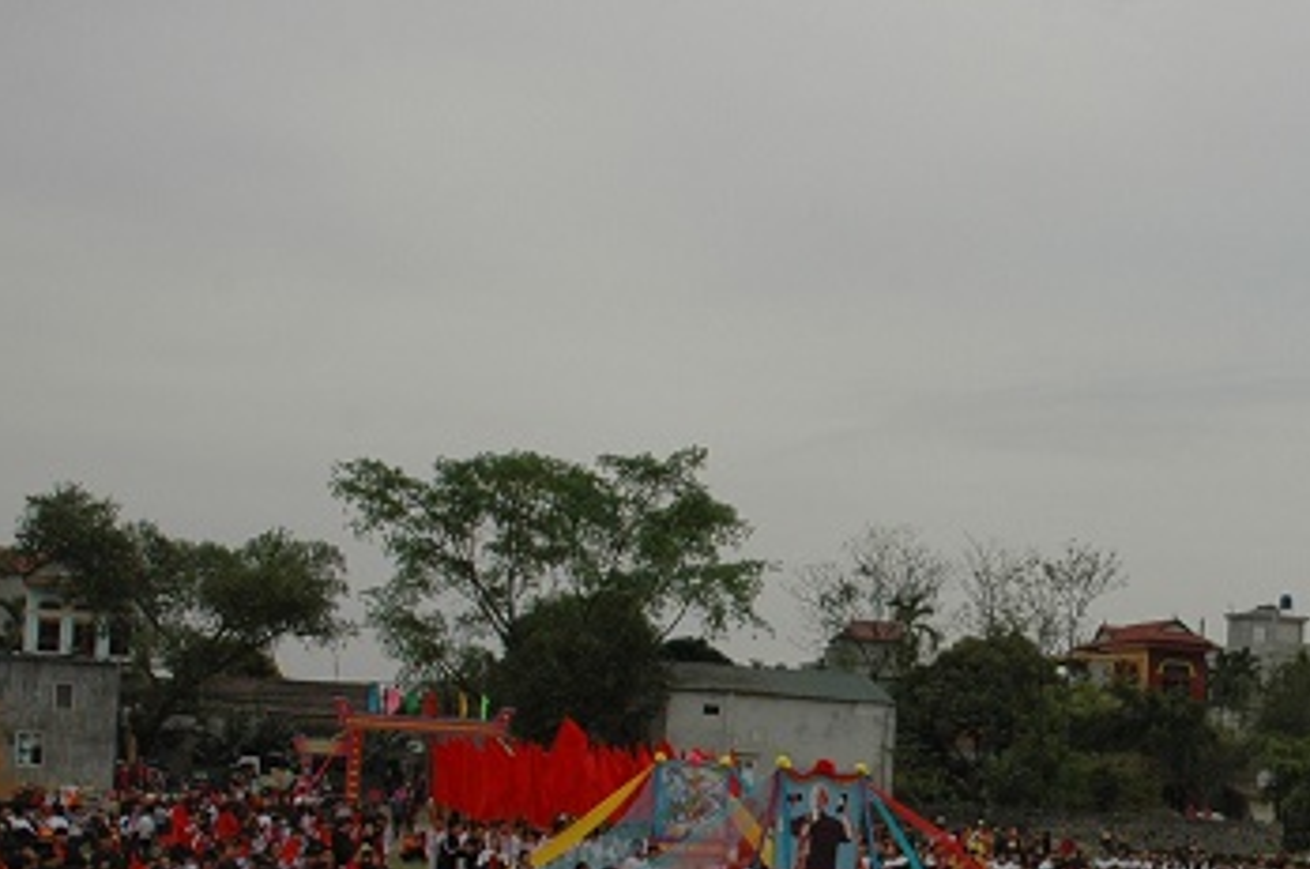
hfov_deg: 30.4
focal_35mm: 62
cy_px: 796
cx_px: 1280
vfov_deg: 21.3
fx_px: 2253
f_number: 9
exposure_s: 1/320
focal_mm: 18
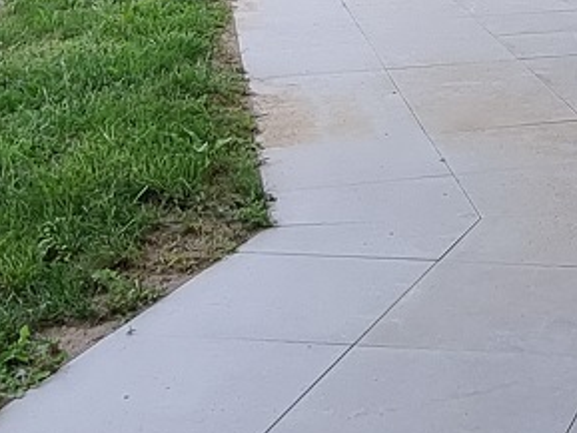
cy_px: -140
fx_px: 1351
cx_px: 721
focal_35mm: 81
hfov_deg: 22.0
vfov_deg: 17.1
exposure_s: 1/226
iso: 50
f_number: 2.2
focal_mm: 2.2
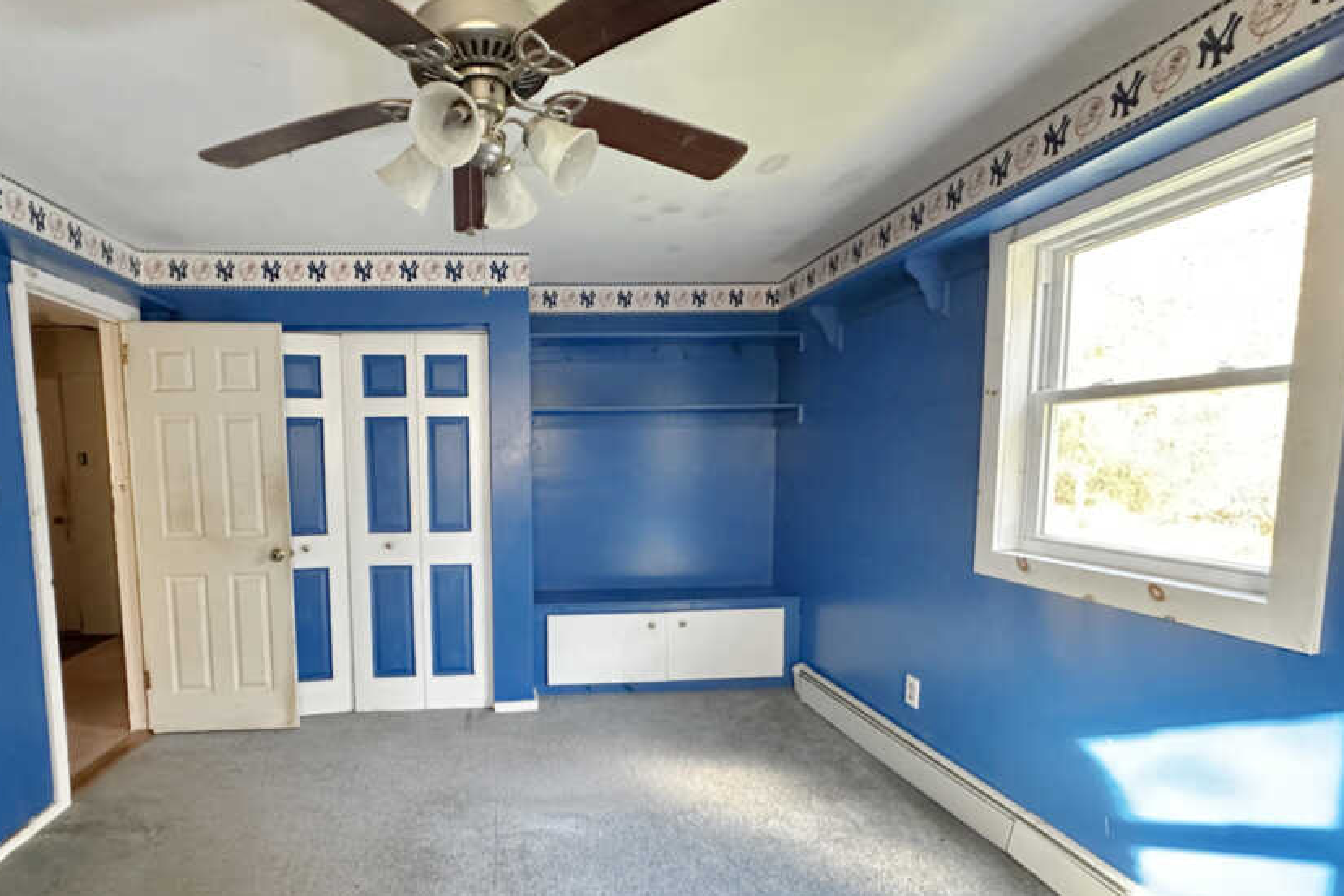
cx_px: 534
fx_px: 672
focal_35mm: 18
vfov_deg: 66.9
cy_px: 528
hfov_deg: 88.8
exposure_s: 1/60
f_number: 2.2
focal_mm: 2.22
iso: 800
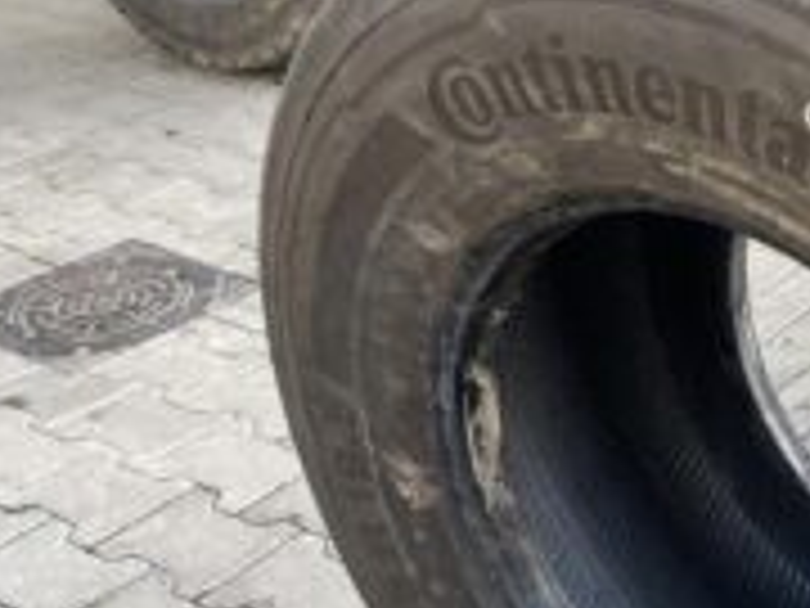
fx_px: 1451
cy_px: 489
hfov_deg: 28.8
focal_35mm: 62
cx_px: 846
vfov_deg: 23.3
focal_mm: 4.25
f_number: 1.8
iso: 40
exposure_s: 1/122
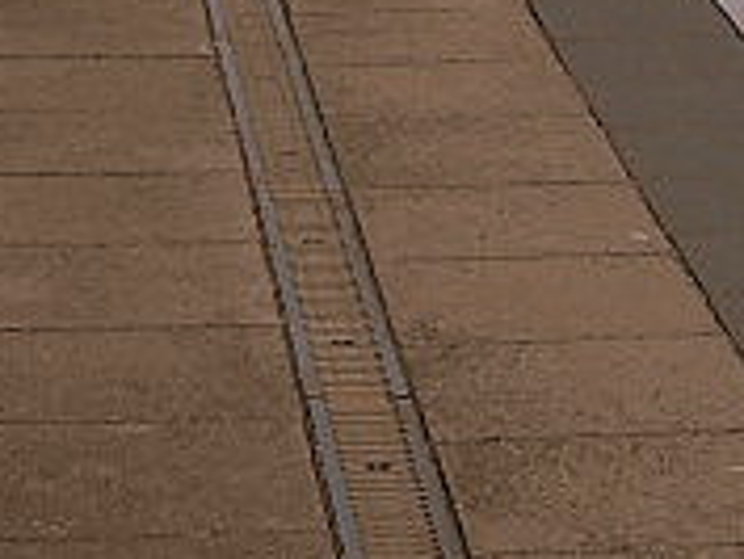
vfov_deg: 7.1
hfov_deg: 10.0
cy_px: -832
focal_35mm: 197
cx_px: 374
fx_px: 4237
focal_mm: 6.3
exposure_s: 1/125
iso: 80
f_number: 7
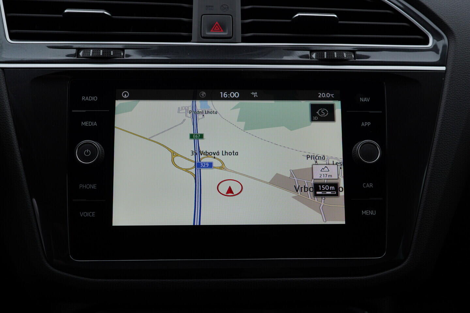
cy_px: 156
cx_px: 235
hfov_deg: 53.1
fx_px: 470
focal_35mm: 36
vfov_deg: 36.9
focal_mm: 24
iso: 125
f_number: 4.5
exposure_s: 1/100
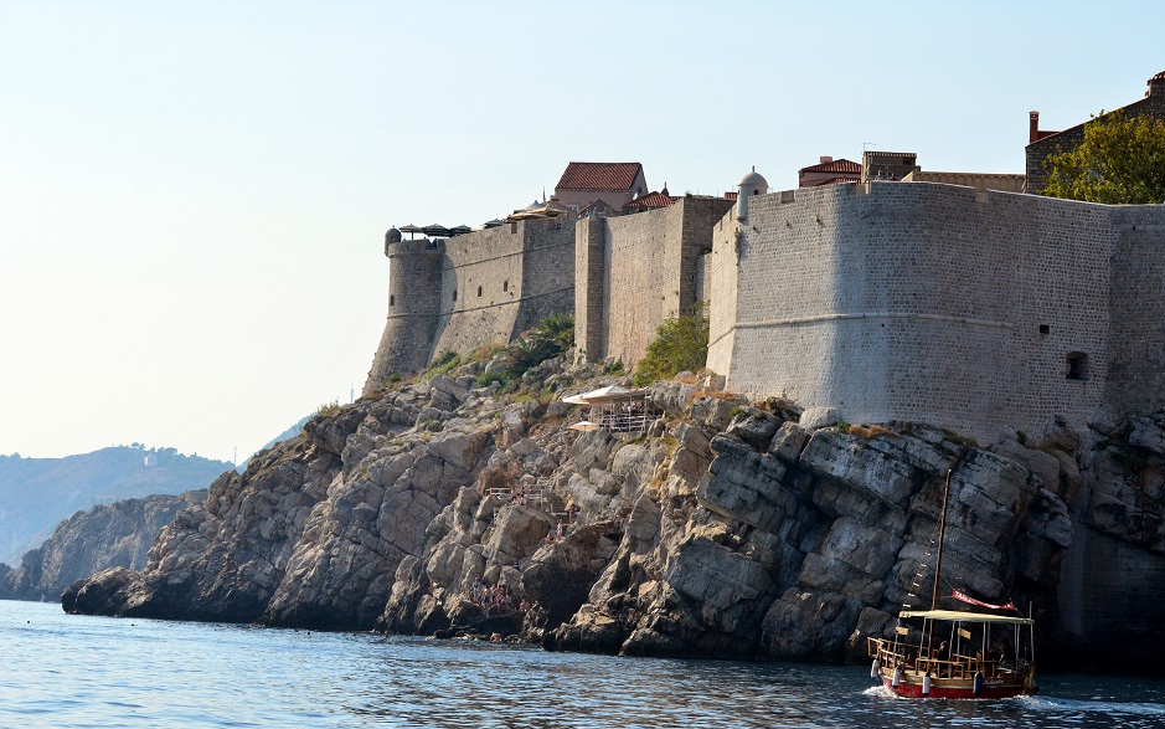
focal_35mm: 108
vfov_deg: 12.1
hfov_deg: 19.3
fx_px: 3429
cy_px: 366
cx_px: 588
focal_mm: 70
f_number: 9
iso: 640
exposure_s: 1/1600
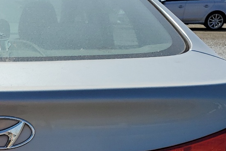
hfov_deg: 24.2
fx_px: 496
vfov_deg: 16.5
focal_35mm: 79
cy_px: 183
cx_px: -14
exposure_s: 1/5000
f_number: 1.5
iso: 50
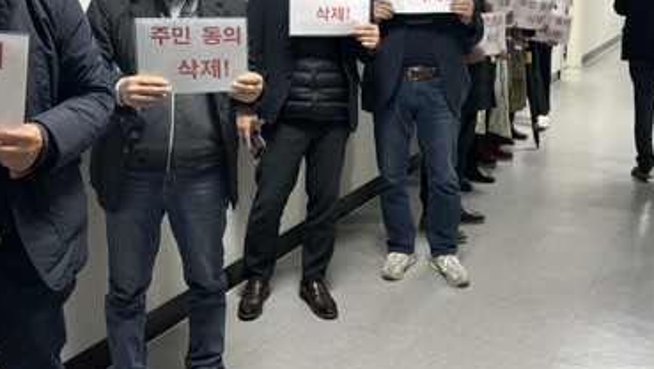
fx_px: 798
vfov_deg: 25.6
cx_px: 326
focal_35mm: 46
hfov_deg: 44.6
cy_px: 83
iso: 125
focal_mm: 5.96
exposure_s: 1/60
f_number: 1.6
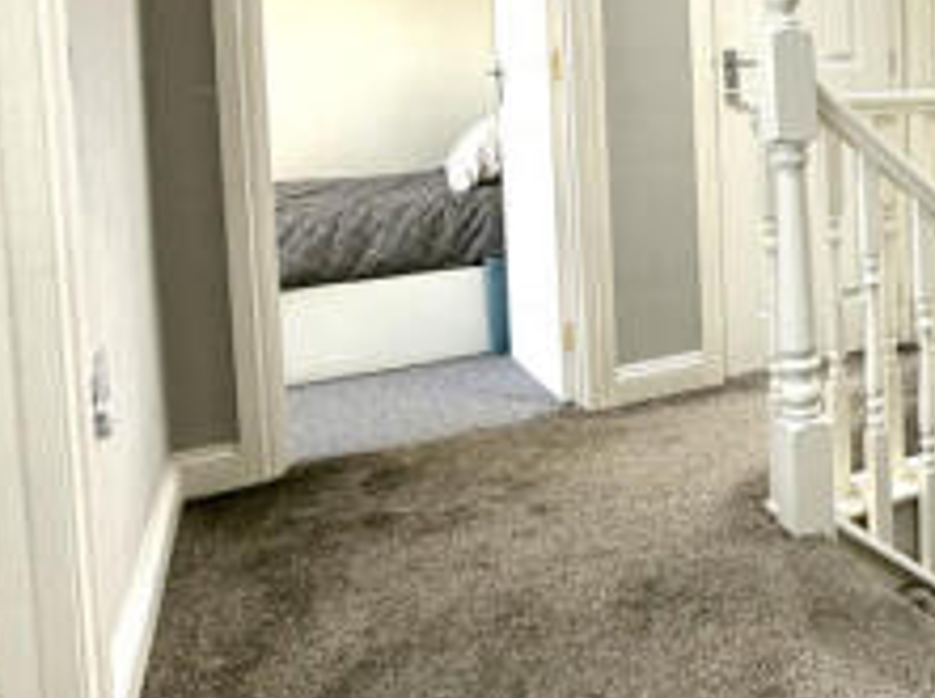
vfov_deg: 37.0
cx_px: 1034
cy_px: 125
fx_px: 998
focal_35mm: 37
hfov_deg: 40.3
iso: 200
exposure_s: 1/50
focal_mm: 2.22
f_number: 2.2
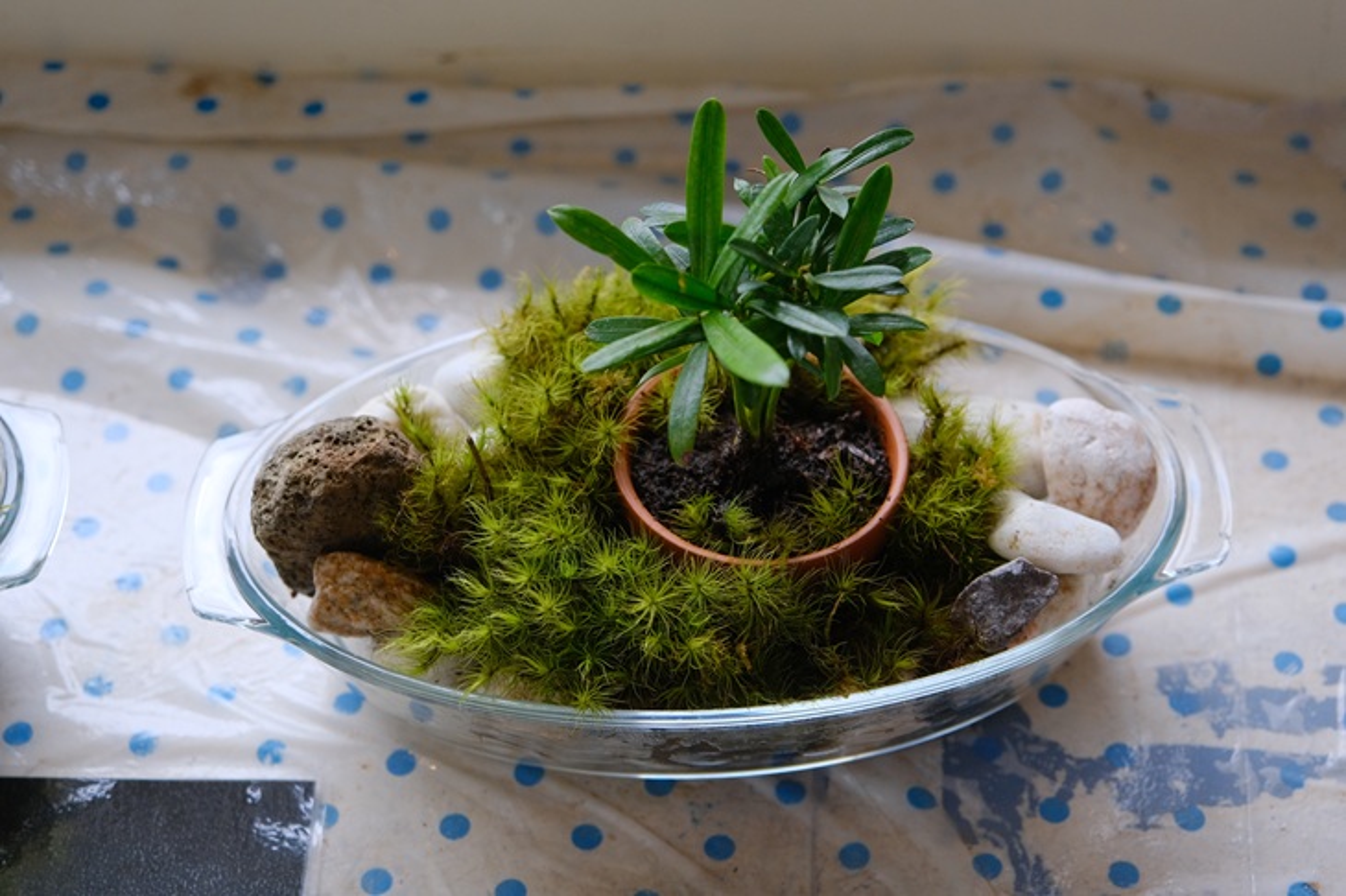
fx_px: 2392
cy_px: 448
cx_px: 673
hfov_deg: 31.4
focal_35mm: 64
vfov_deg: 21.2
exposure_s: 1/160
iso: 800
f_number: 4
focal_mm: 42.9
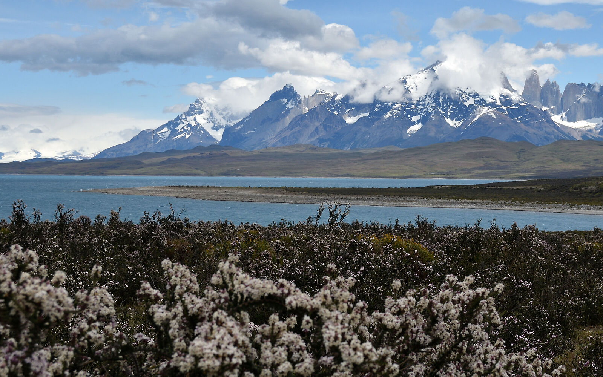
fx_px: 1282
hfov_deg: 26.4
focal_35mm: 78
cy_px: 156
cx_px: 389
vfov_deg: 16.7
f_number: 8
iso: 100
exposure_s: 1/800
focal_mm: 34
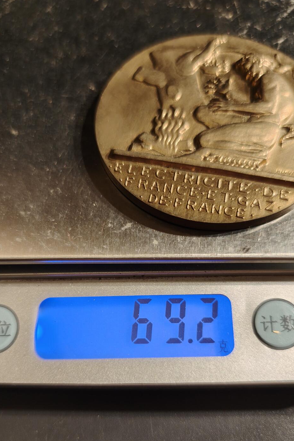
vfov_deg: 59.6
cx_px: 150
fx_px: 380
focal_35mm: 31
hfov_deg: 42.3
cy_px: 273
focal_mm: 6.06
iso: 250
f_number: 1.6
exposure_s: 1/133
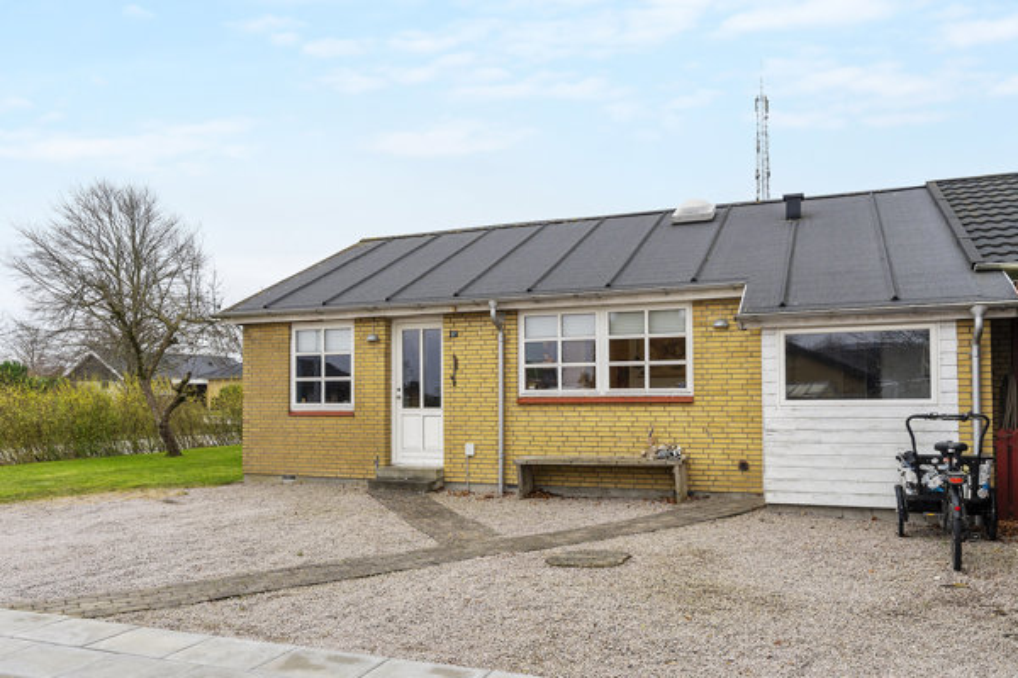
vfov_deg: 46.8
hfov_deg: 65.9
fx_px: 785
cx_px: 509
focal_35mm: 28
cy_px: 339
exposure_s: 1/100
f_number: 5.6
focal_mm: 18.5
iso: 400
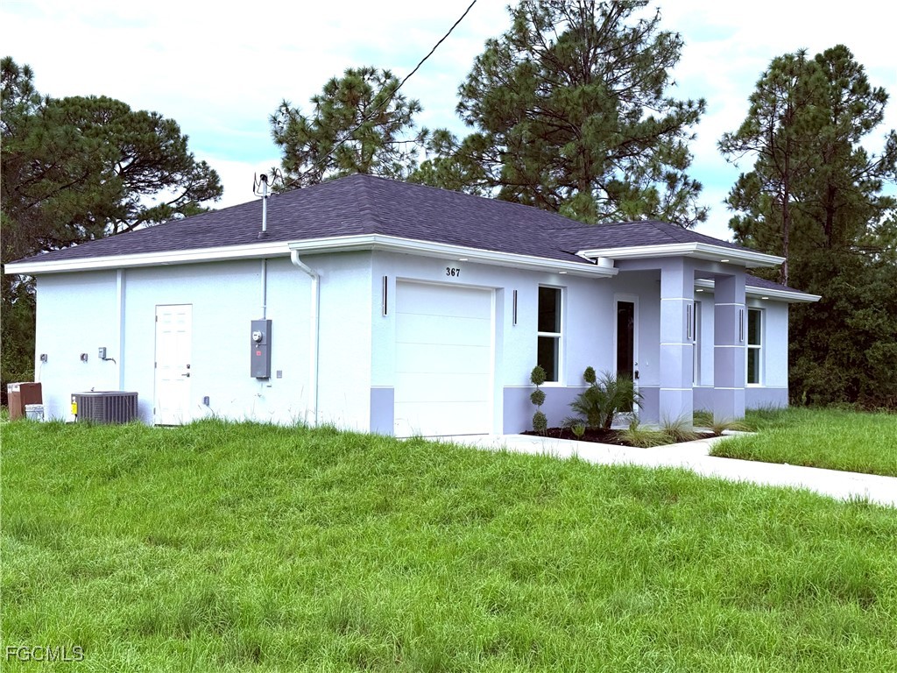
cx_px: 448
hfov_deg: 39.7
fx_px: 1244
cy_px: 336
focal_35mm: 48
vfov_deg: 30.3
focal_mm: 6.76
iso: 100
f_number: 1.78
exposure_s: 1/2762
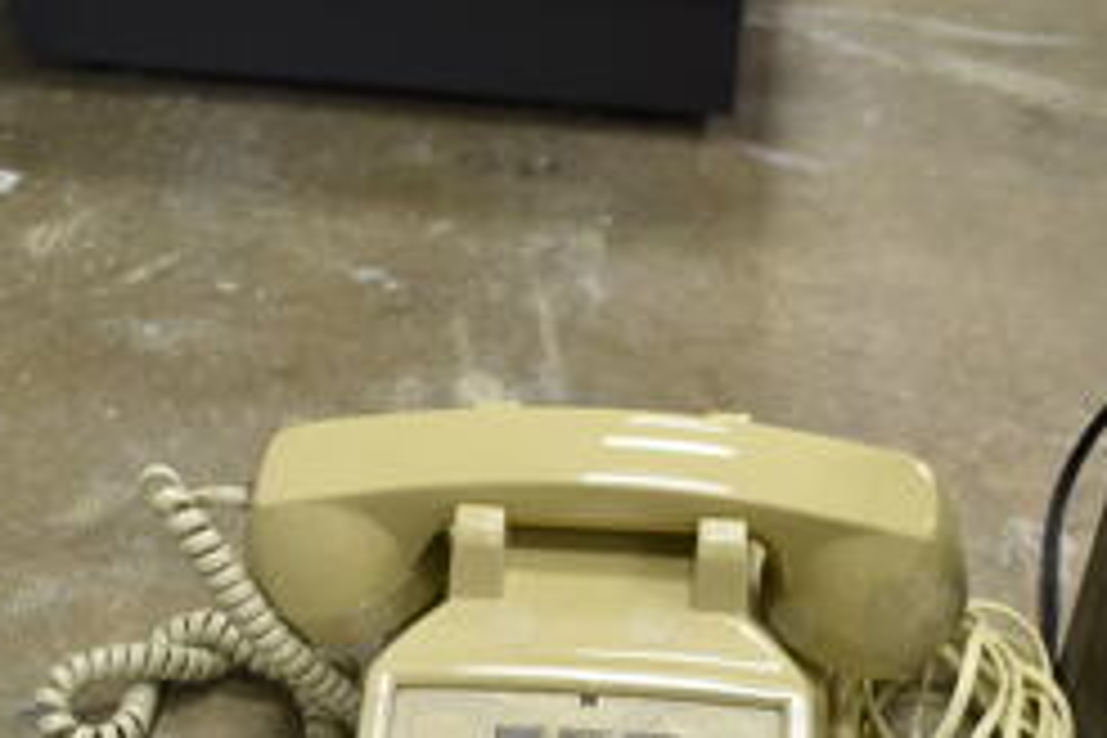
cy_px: 806
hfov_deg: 30.0
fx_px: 2060
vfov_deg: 19.5
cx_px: 652
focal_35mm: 67
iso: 450
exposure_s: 1/30
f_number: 3.5
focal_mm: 18
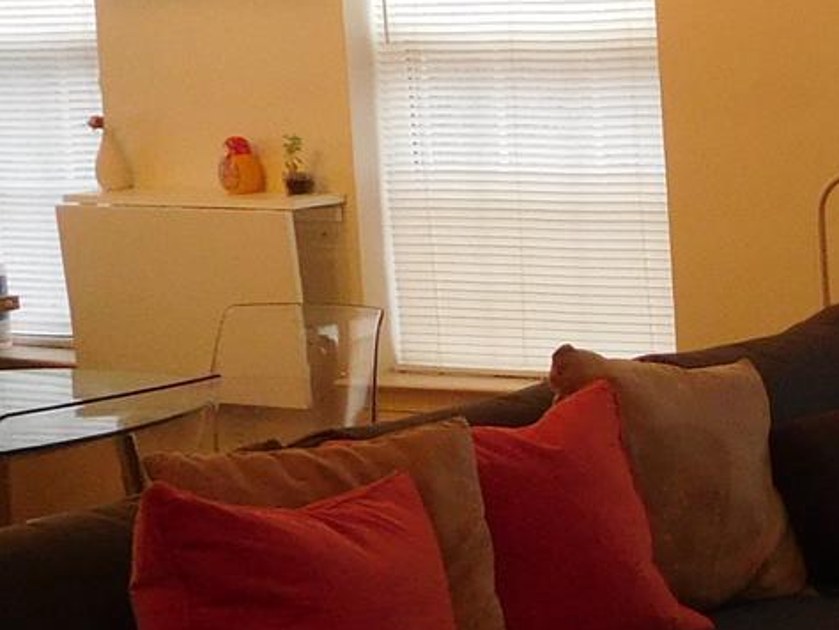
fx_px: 2619
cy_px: 250
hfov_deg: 14.9
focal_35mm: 108
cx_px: 1669
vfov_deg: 13.7
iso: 220
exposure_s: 1/30
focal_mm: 4.5
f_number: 3.4
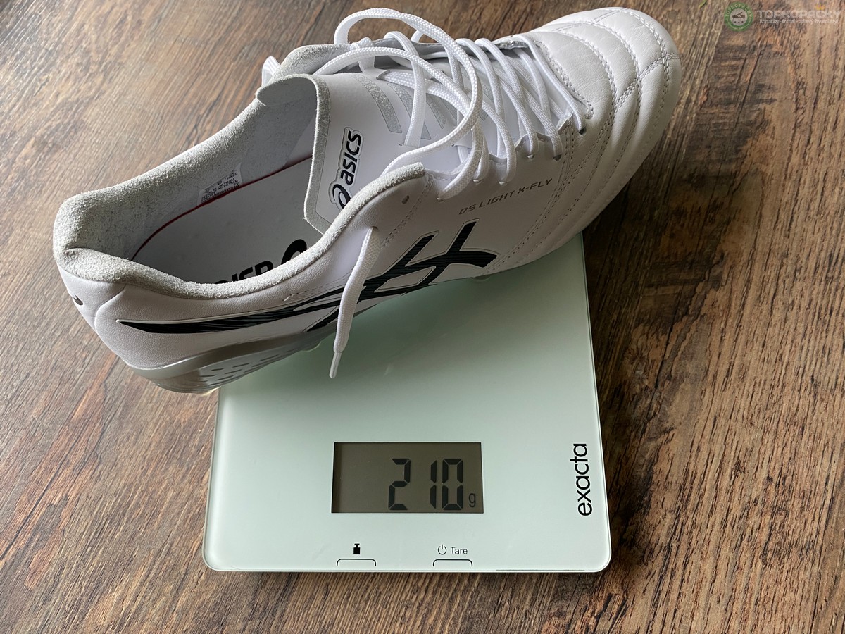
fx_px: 635
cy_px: 317
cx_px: 422
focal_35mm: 26
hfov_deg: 67.3
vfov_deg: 53.1
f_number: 1.8
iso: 125
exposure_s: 1/87
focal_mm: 4.25
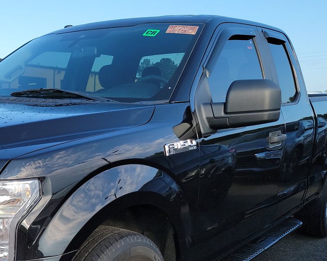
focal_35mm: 49
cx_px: 56
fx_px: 474
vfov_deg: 30.3
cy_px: 200
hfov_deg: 36.5
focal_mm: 6.7
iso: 50
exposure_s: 1/295
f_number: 1.8
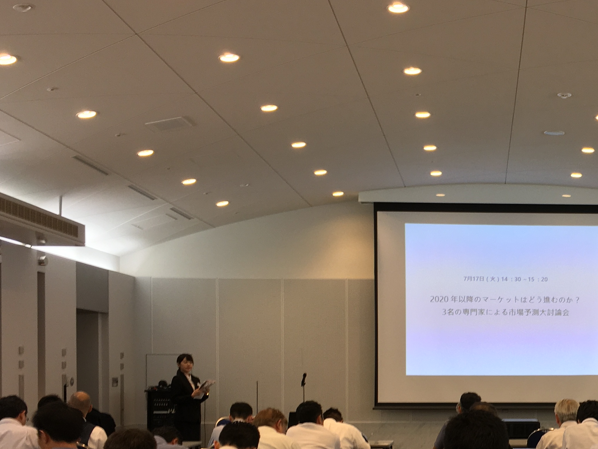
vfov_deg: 25.0
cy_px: 389
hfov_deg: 32.1
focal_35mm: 57
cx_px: 543
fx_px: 985
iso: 25
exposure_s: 1/40
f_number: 2.2
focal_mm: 4.15
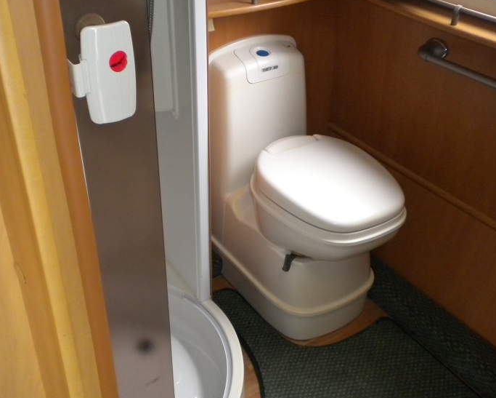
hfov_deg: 45.7
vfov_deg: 37.4
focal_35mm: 40
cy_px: 191
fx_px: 587
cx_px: 220
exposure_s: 1/40.5
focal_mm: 6.3
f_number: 3.1
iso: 400
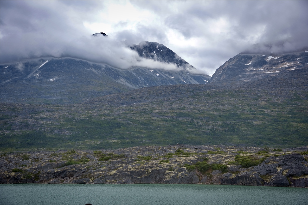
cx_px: 154
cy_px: 102
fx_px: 556
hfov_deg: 31.0
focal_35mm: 65
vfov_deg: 20.9
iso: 100
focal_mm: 65
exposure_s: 1/200
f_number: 7.1
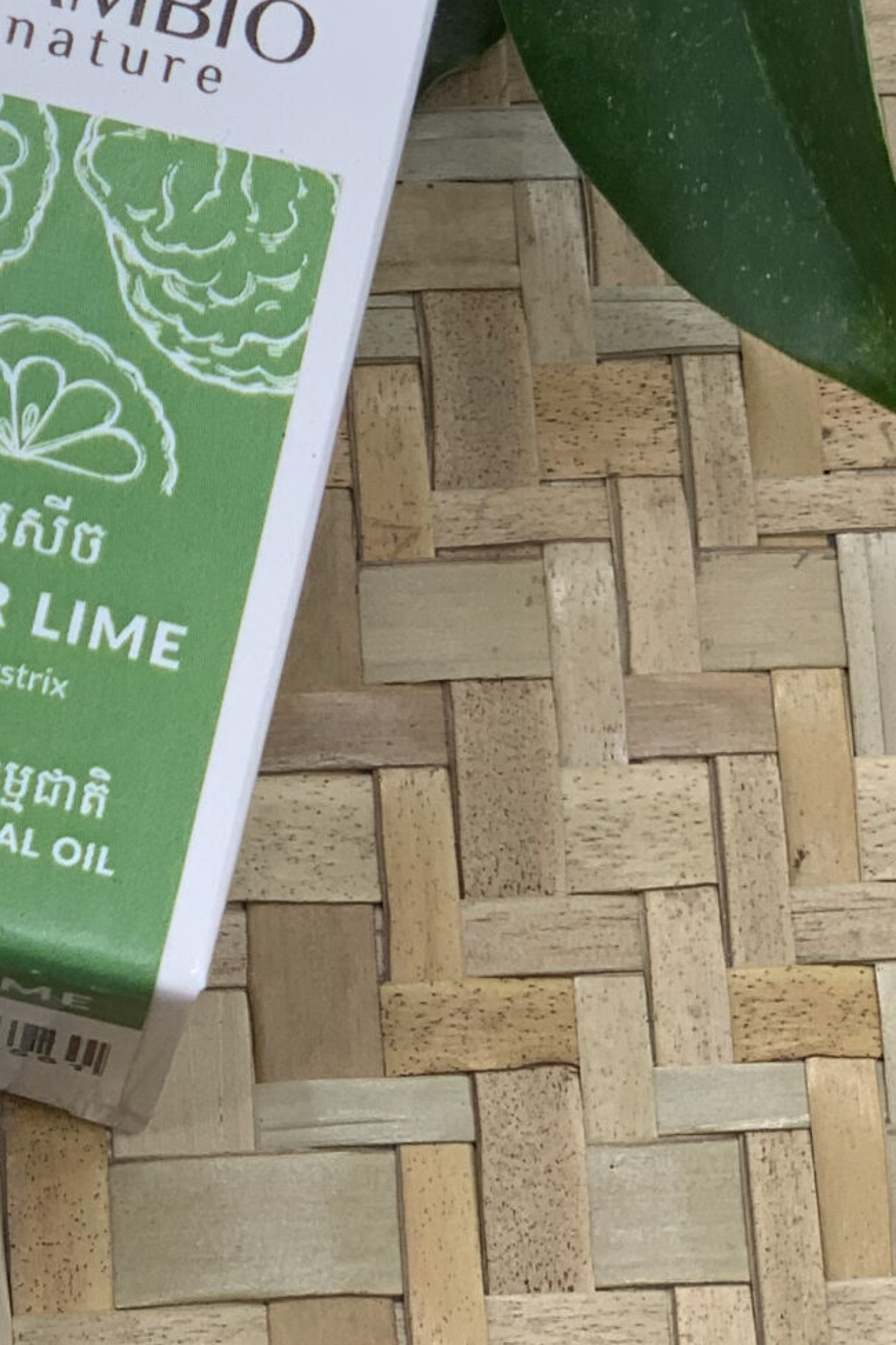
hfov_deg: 9.5
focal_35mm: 142
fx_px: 5301
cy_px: 290
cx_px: -241
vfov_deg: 14.4
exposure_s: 1/120
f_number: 2.4
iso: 32
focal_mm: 6
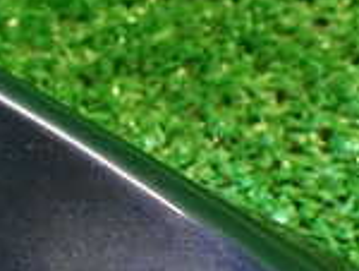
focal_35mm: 128
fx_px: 1330
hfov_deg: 14.4
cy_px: 163
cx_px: -170
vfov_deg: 11.6
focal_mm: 5.79
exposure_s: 1/30
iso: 500
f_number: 2.4
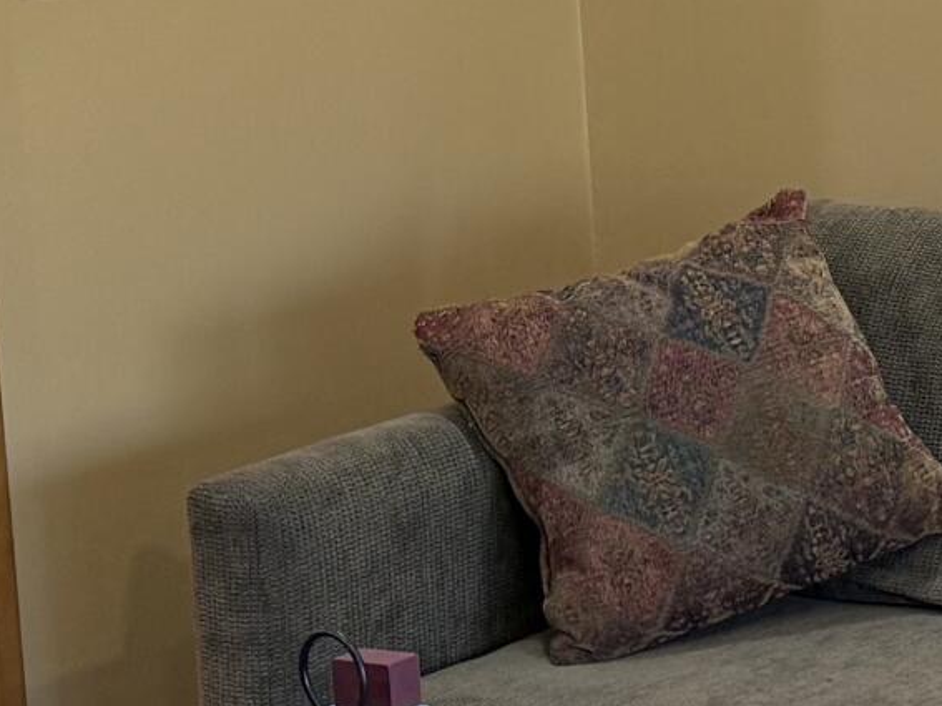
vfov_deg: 11.6
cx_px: 1739
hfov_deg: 13.7
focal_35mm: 127
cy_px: 135
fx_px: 3455
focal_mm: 6.76
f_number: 1.78
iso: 200
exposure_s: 1/60
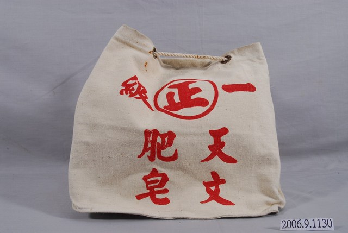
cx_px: 174
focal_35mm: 33
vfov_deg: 40.1
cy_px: 116
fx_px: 320
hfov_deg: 57.1
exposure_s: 1/60
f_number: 18
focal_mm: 22
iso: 100
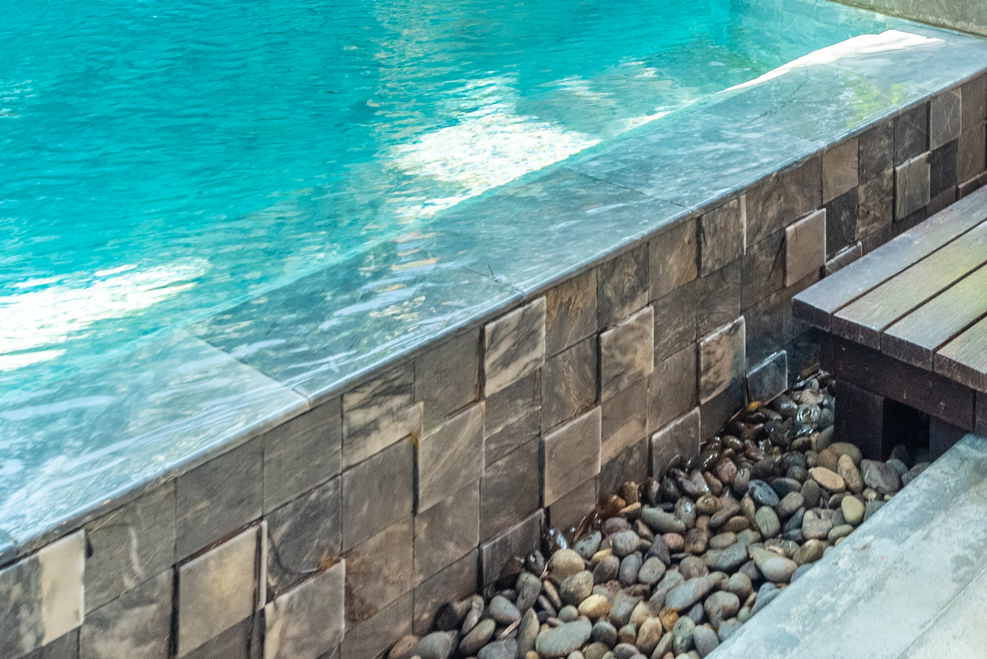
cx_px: 958
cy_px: -423
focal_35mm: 51
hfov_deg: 35.6
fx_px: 1399
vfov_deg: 20.9
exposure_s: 1/800
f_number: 8
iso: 200
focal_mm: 15
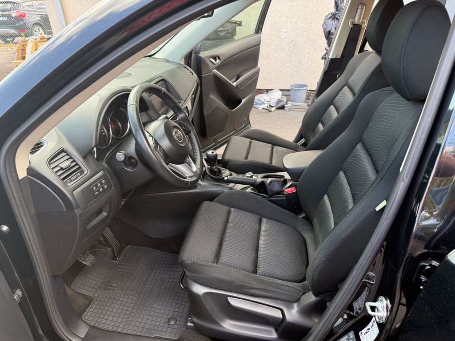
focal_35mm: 24
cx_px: 228
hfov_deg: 71.6
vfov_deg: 56.8
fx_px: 315
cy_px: 170
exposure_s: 1/197
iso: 125
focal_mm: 6.76
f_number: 1.78
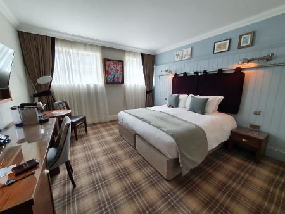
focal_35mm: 13
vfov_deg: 90.0
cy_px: 107
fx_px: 107
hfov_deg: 106.2
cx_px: 142
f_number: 2.2
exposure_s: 1/50
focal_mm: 1.8
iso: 100
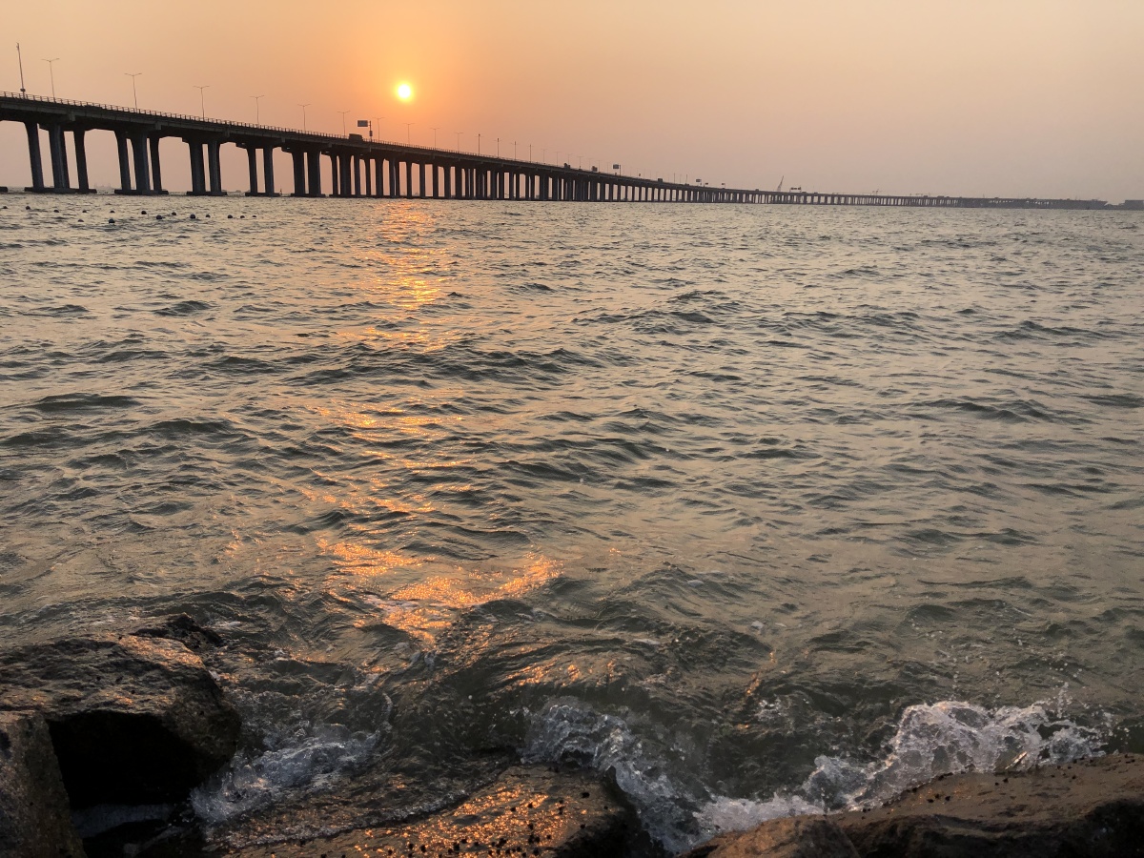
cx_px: 572
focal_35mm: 28
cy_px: 429
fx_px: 925
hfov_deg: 63.4
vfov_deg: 49.7
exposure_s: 1/1845
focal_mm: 3.99
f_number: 1.8
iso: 20
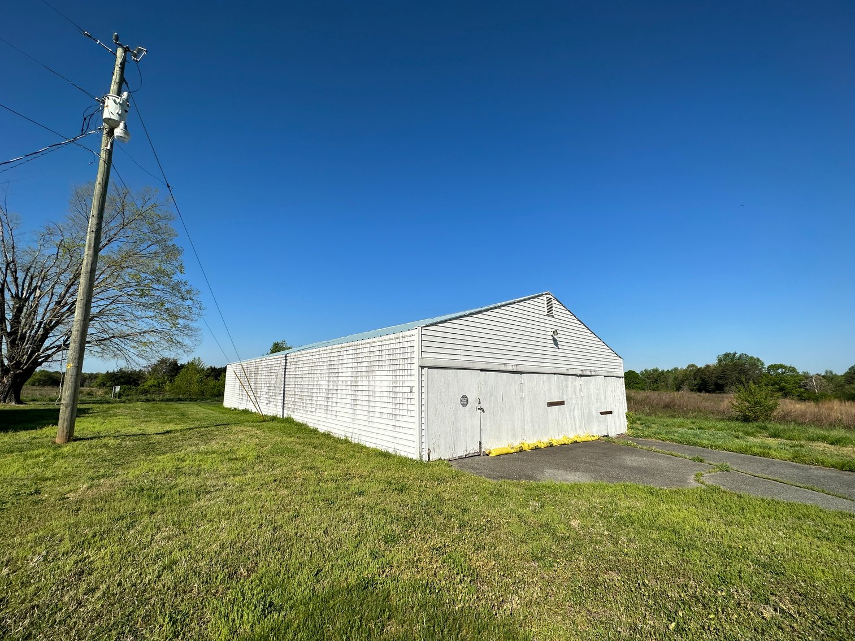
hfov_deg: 102.1
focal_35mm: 14
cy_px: 320
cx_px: 428
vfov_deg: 85.7
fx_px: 346
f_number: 2.2
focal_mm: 2.22
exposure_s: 1/4292
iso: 50
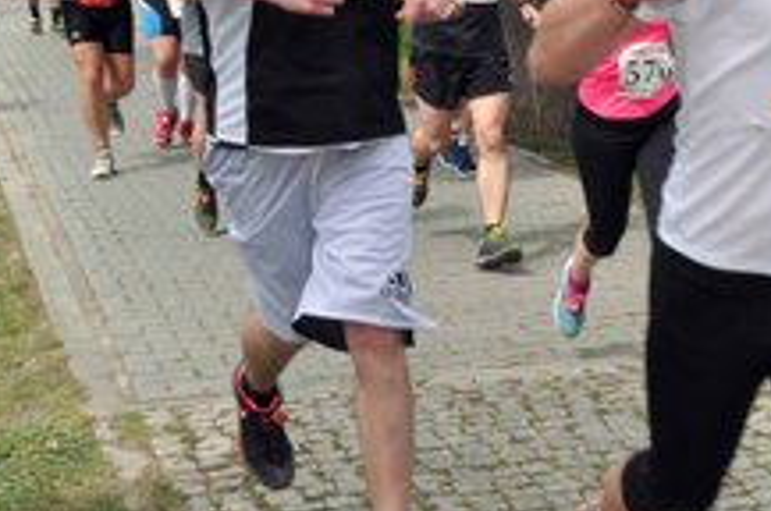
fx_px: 2117
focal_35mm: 99
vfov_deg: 13.8
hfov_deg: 19.2
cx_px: 991
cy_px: 326
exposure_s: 1/200
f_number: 25
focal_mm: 22
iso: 800
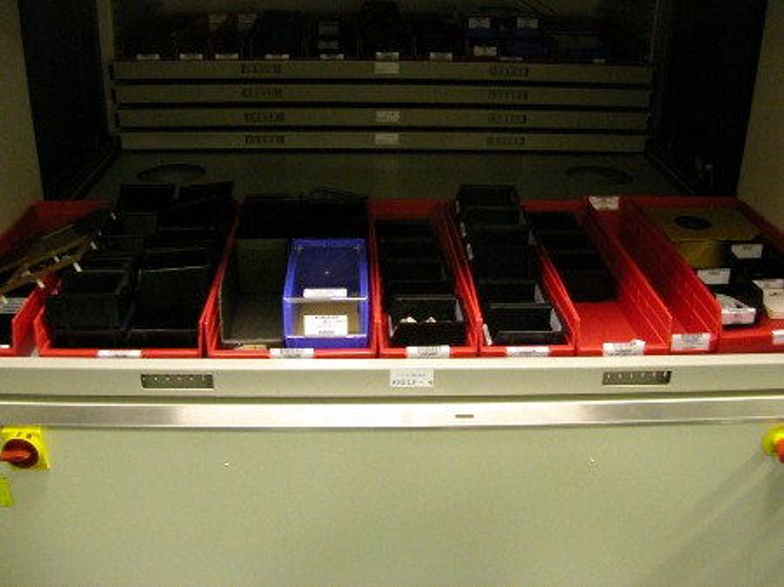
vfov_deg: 38.6
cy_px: 294
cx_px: 392
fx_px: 838
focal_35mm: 37
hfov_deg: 50.2
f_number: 2.7
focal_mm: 5.6
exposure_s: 1/16.5
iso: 400
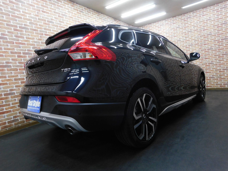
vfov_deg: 58.9
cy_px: 86
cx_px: 114
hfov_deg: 73.9
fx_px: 151
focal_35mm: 23
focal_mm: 4
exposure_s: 1/30
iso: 320
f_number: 3
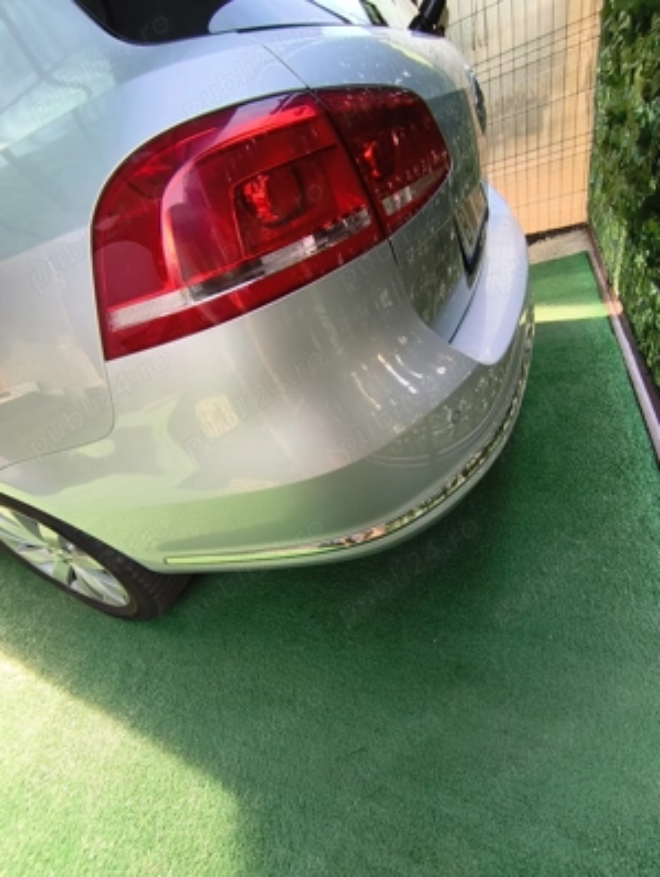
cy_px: 438
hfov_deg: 81.8
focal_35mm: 15
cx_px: 330
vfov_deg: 98.1
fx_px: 381
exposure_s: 1/100
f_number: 2.2
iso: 50
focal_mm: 1.65
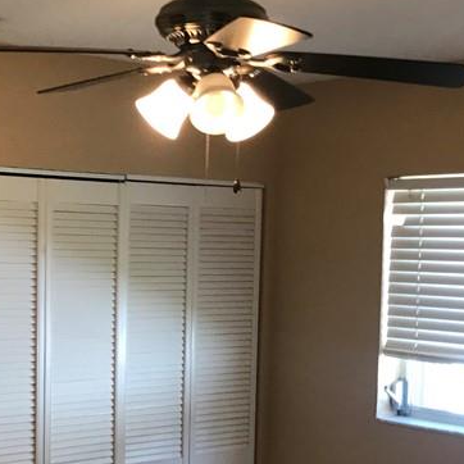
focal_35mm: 70
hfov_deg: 24.4
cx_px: 131
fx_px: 1062
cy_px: 342
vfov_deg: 24.4
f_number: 1.8
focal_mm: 3.99
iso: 32
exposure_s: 1/30
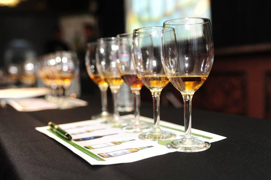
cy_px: 90
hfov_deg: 48.5
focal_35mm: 40
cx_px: 136
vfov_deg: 33.3
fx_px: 301
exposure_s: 1/125
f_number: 2.8
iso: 640
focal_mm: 40
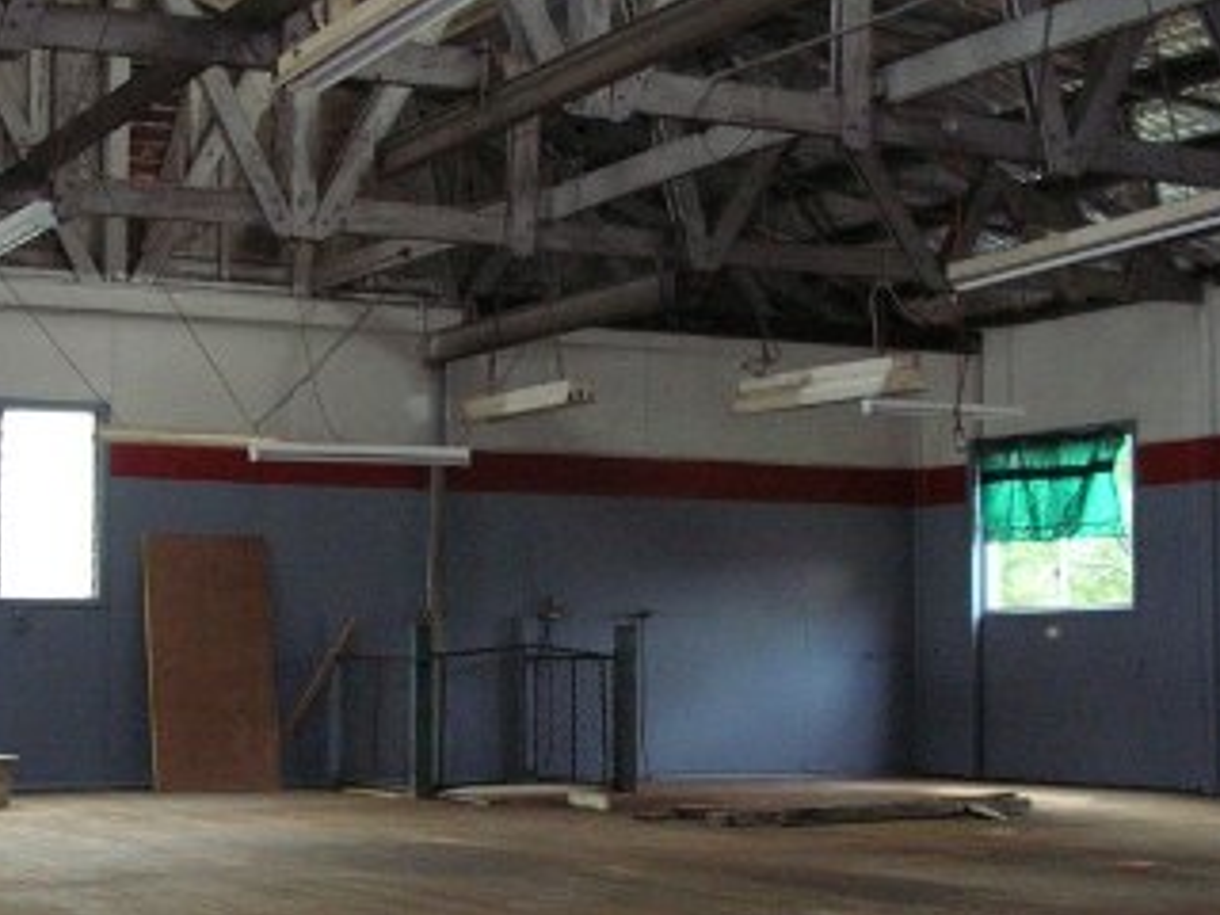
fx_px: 2467
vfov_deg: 21.0
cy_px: 433
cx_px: 477
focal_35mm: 70
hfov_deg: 27.7
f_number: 2.8
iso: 168
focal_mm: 5.8
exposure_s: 1/60.1
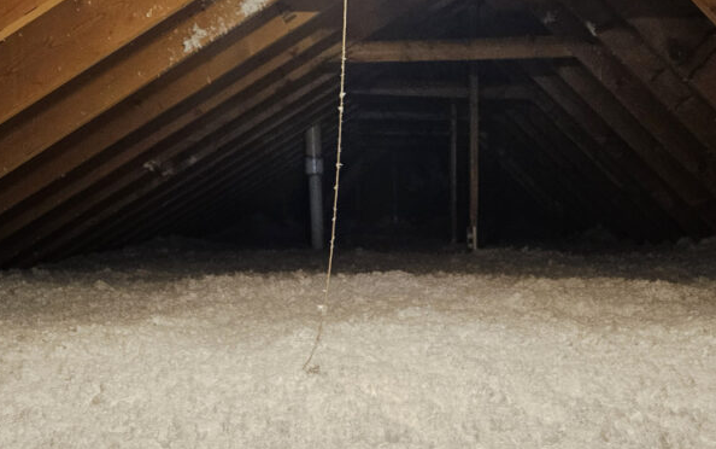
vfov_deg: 30.3
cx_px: 380
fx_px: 820
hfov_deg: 47.1
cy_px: 307
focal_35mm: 42
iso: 500
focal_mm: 6.3
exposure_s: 1/120
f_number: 1.7
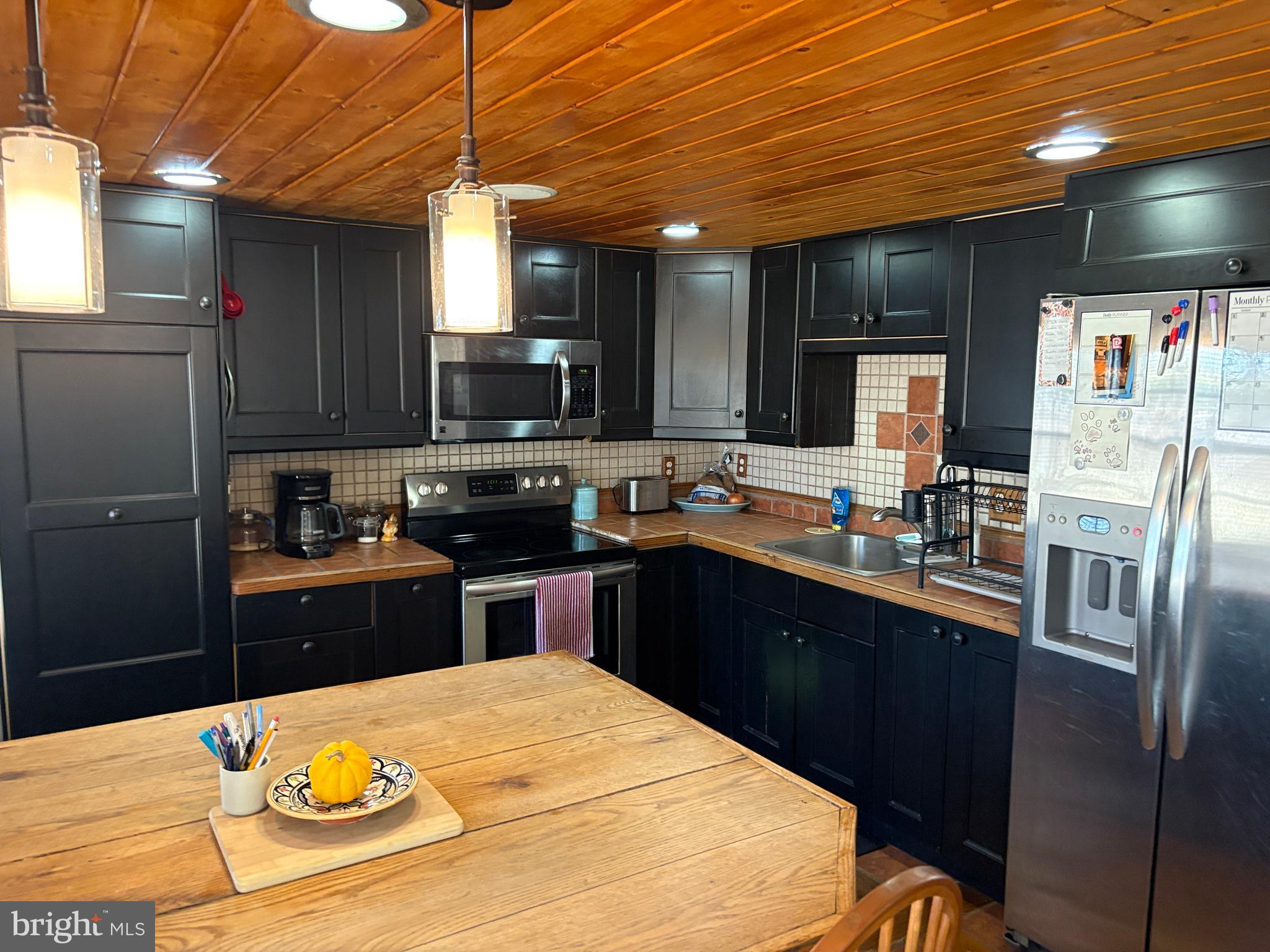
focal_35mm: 26
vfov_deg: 53.1
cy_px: 476
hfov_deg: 67.3
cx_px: 635
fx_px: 954
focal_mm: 5.96
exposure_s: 1/60
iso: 400
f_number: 1.6
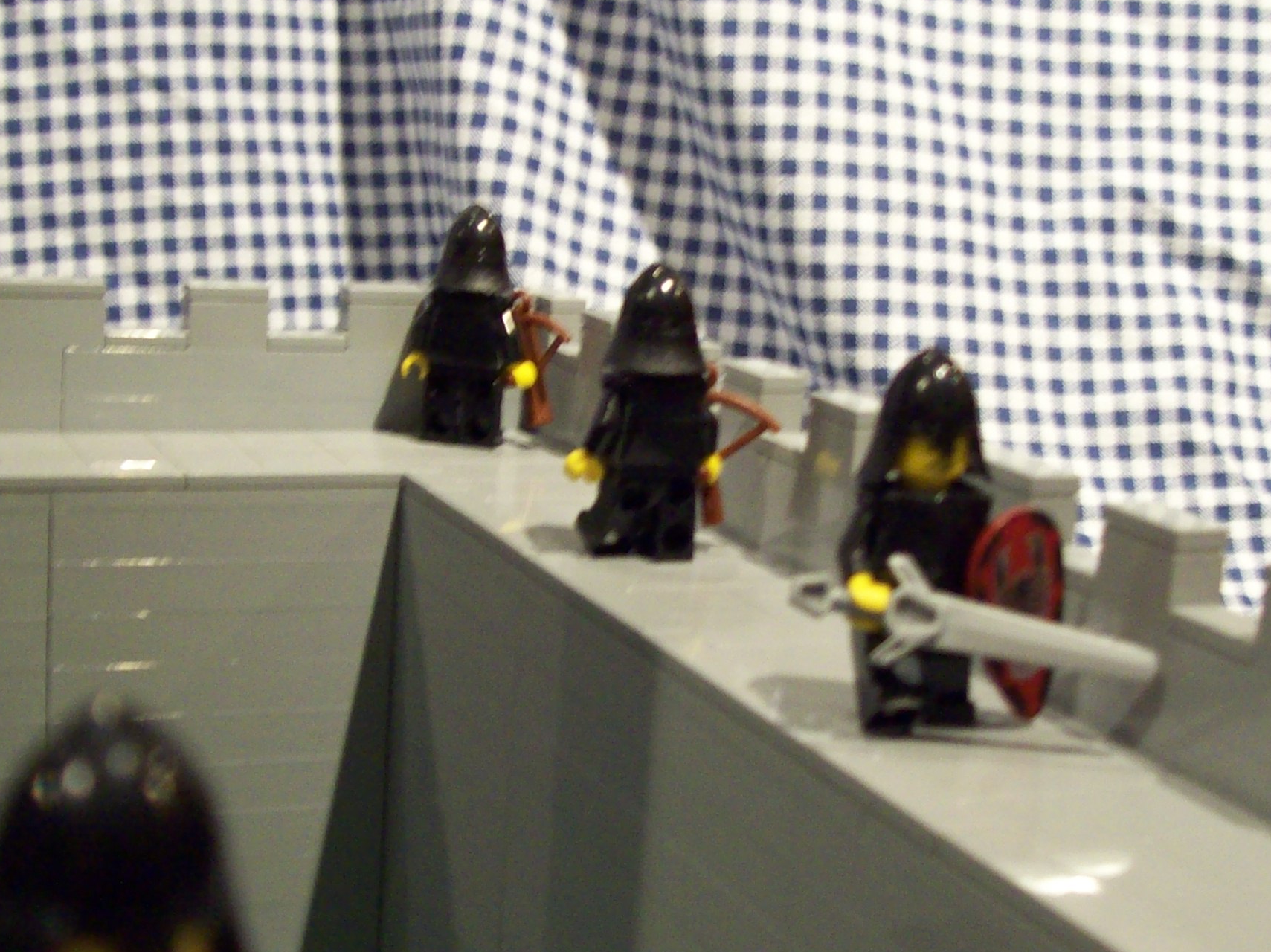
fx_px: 2202
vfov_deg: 24.4
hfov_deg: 32.2
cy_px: 465
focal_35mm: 60
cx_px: 588
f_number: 2.7
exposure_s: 1/8
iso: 200
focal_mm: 6
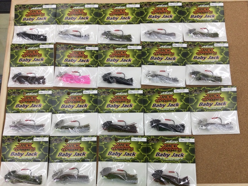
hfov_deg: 58.4
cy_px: 93
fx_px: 222
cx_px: 124
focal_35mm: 31
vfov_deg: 45.4
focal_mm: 3.3
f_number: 2.4
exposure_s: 1/50
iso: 32
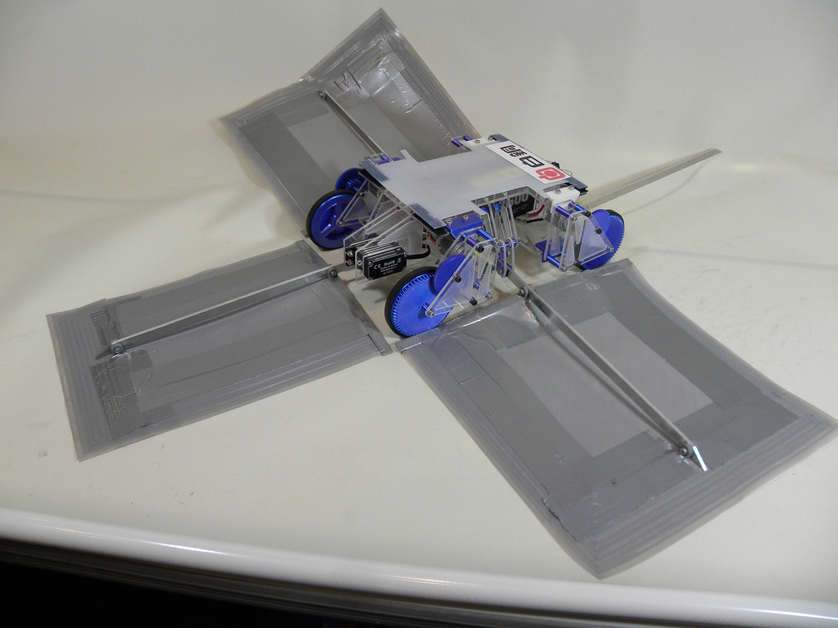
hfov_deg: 65.3
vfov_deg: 51.3
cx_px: 420
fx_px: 654
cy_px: 303
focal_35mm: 27
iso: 147
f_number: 2.8
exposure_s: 1/61.8
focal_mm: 4.6
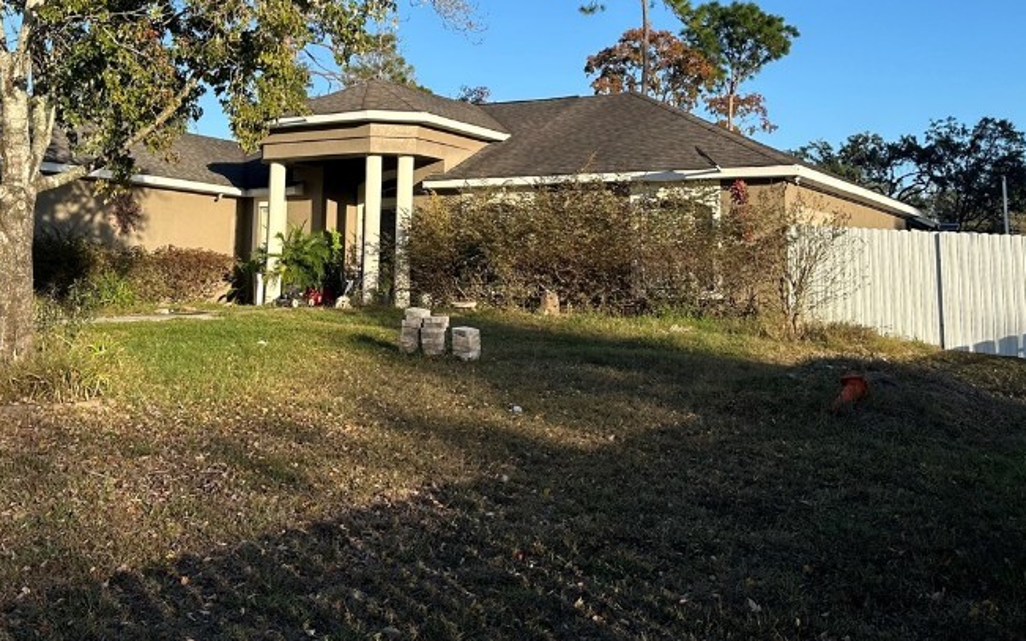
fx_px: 1119
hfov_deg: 49.0
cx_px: 411
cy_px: 110
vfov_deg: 31.0
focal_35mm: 40
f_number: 1.78
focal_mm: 6.86
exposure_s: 1/2591
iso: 80
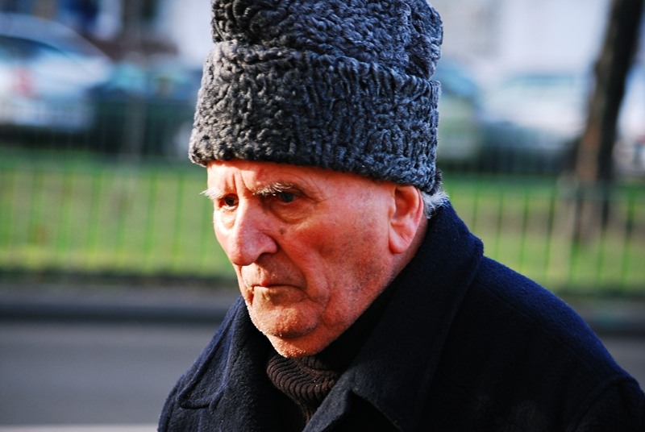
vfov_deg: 9.2
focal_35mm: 150
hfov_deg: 13.7
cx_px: 322
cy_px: 216
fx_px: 2691
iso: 200
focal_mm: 100
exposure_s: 1/125
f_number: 4.5
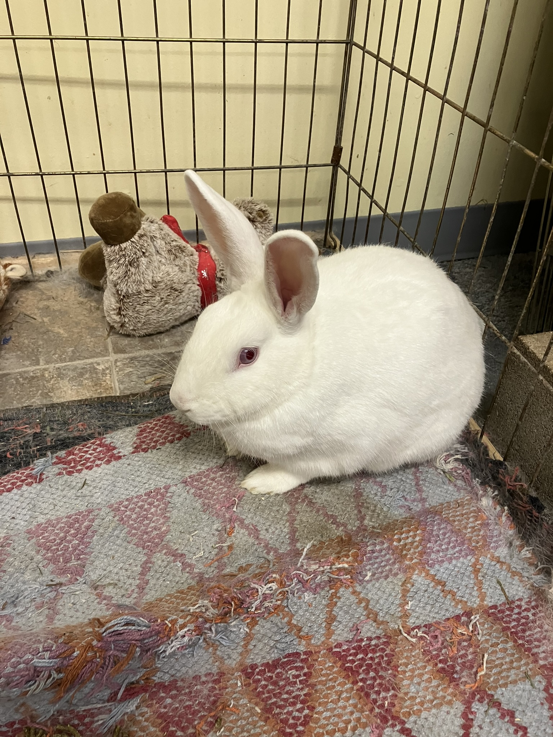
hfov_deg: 49.7
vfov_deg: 63.4
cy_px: 368
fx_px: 596
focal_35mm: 28
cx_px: 276
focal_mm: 3.99
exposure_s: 1/60
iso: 160
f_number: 1.8
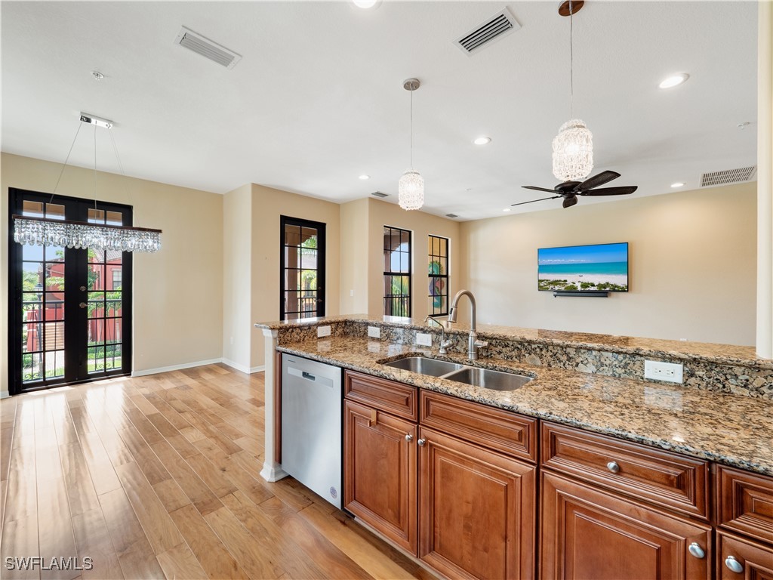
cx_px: 386
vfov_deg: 85.7
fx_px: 313
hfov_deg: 102.1
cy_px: 290
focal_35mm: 14
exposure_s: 1/10
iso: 200
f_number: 7.1
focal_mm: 7
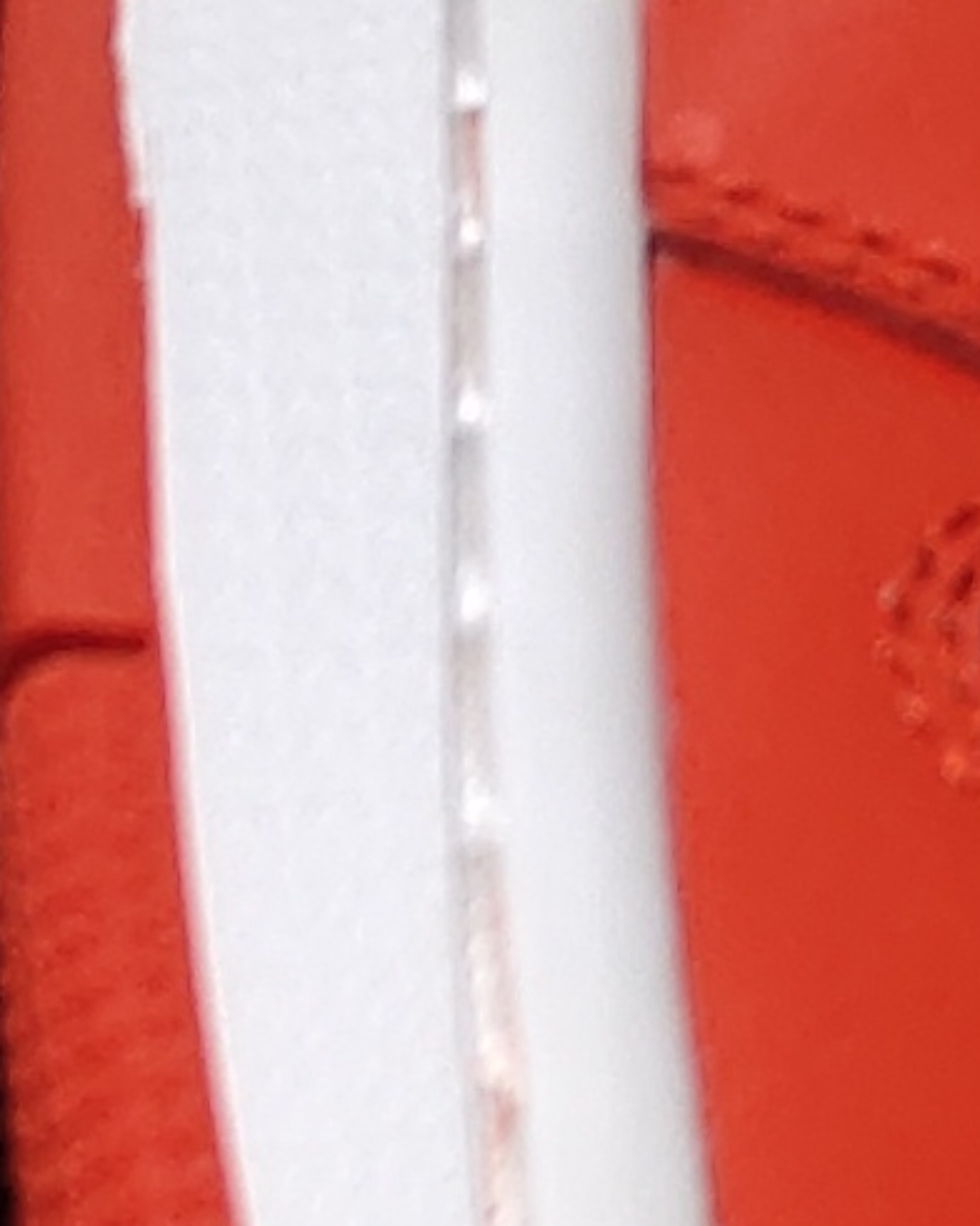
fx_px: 8738
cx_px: 32
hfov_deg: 6.4
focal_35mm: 241
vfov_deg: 8.0
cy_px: 520
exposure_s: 1/100
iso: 66
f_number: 1.79
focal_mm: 4.35
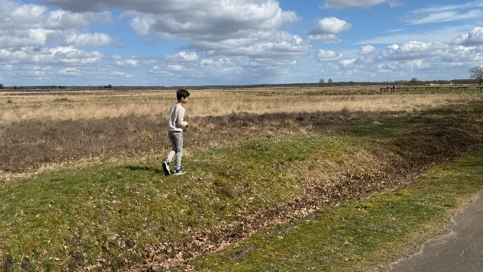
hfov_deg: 59.5
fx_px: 423
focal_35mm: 33
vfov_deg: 35.7
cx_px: 238
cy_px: 141
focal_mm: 6.76
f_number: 1.78
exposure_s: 1/8130
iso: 80
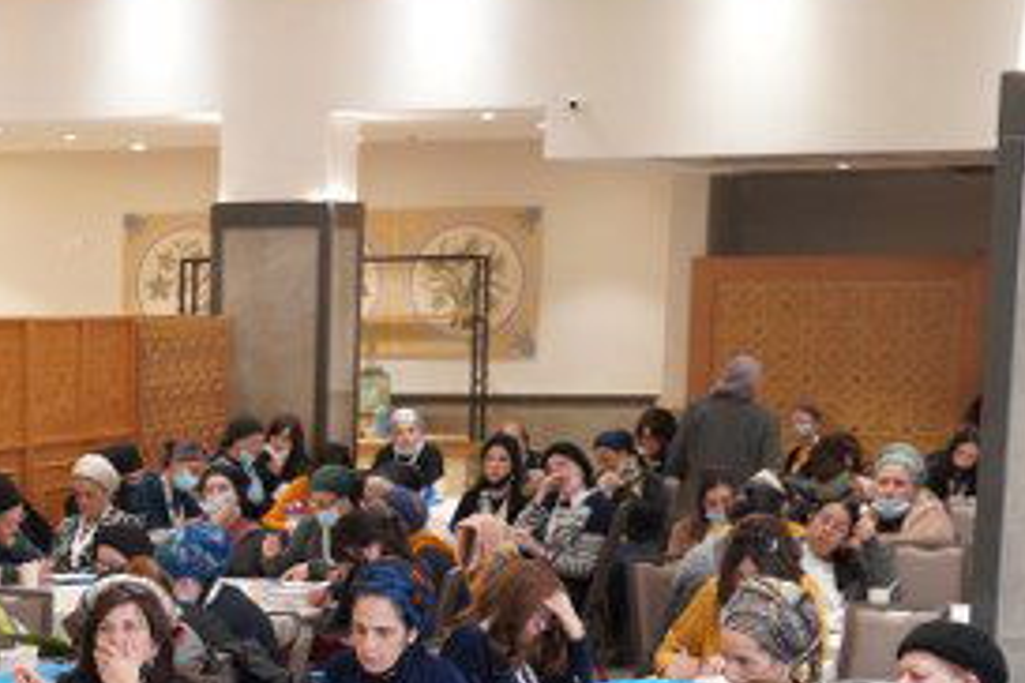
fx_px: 3331
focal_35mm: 117
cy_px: 884
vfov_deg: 11.4
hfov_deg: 16.6
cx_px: -255
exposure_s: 1/200
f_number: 4.5
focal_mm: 40
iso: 3200
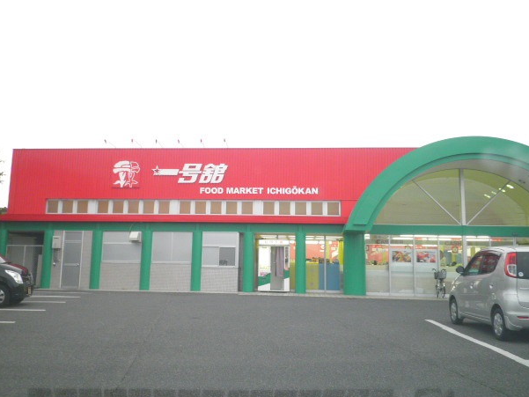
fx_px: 504
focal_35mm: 33
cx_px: 250
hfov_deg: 55.3
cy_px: 190
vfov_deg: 43.0
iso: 160
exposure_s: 1/40
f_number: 2.9
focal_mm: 5.5
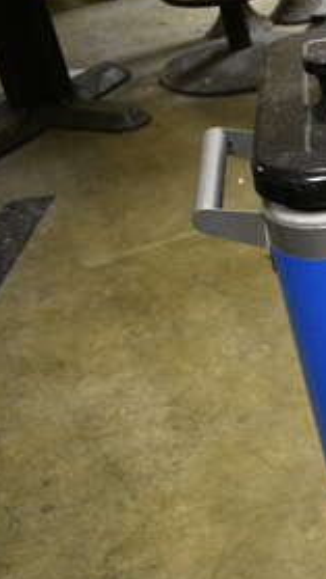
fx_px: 952
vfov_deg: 33.8
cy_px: 299
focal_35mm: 62
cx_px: 623
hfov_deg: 15.9
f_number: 3.5
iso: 3600
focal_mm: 18
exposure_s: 1/125
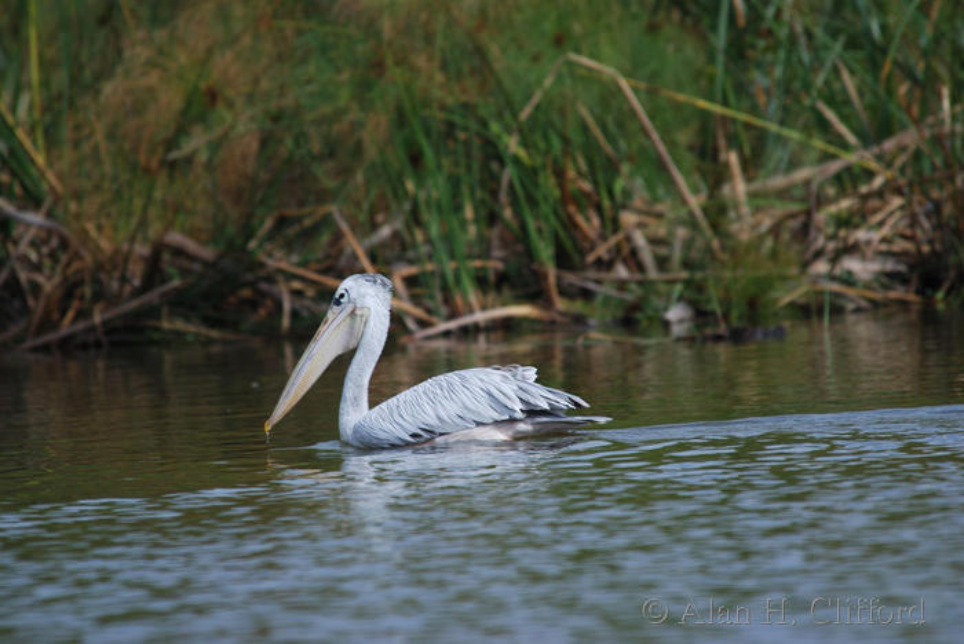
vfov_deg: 2.3
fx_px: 16080
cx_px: 482
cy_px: 322
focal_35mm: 600
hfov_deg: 3.4
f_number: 5.6
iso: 100
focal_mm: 400
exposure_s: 1/500
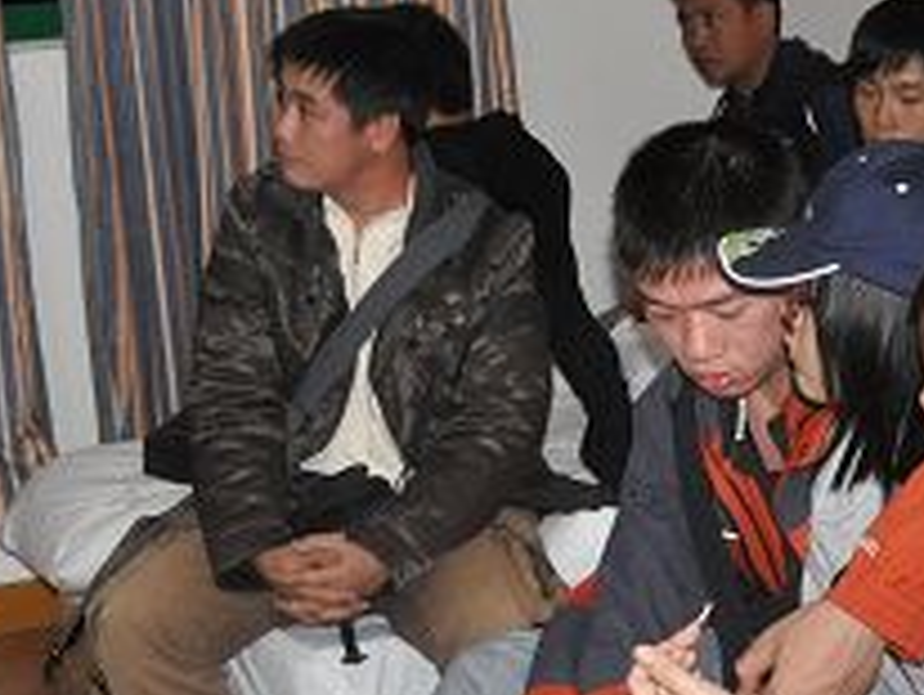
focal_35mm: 88
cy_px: 49
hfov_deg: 22.2
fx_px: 2352
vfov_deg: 16.6
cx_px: 354
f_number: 5
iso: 1600
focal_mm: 18
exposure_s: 1/60
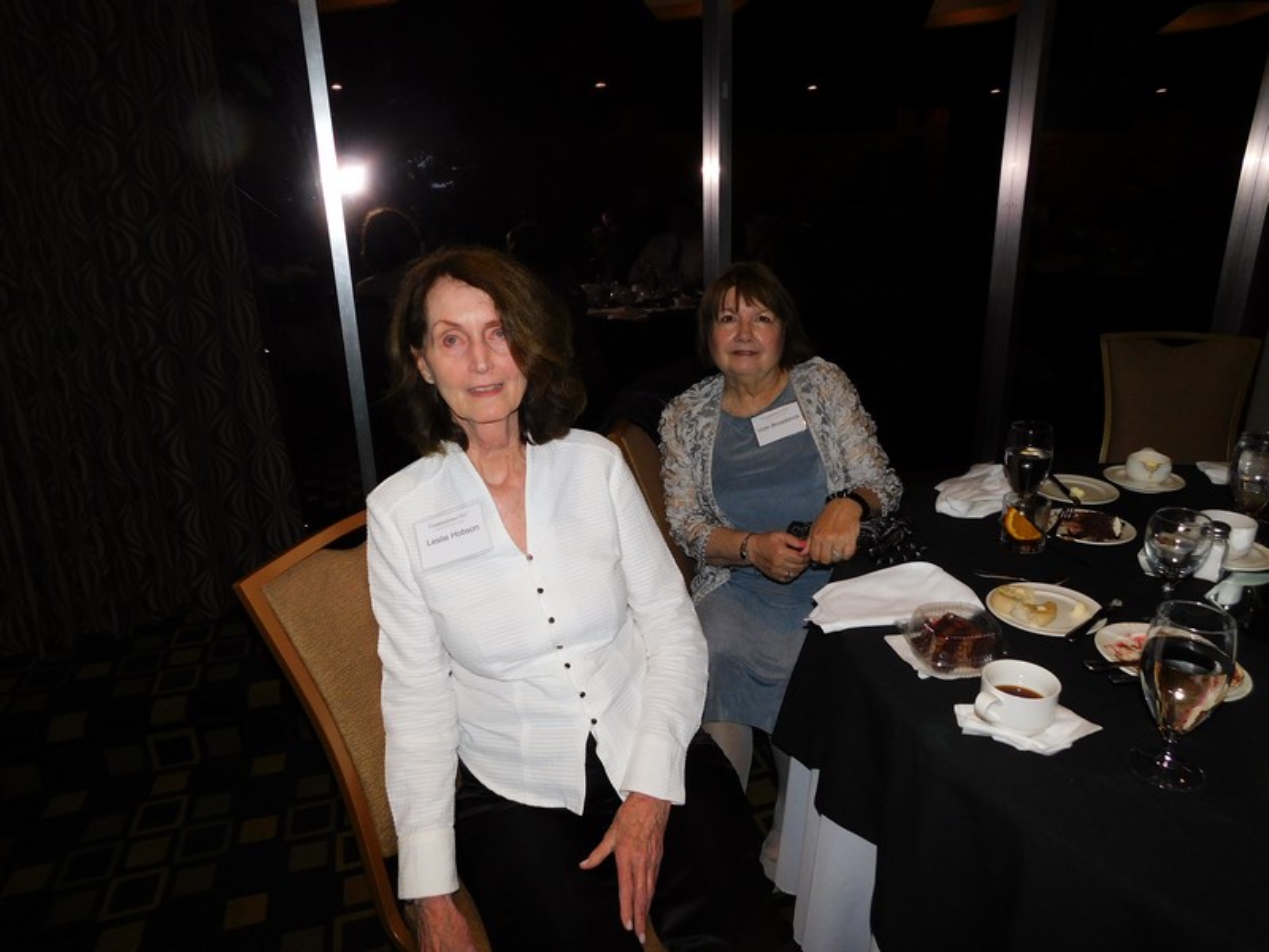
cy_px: 476
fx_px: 843
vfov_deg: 58.9
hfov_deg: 73.9
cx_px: 634
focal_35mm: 23
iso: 200
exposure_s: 1/30
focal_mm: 4
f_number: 3
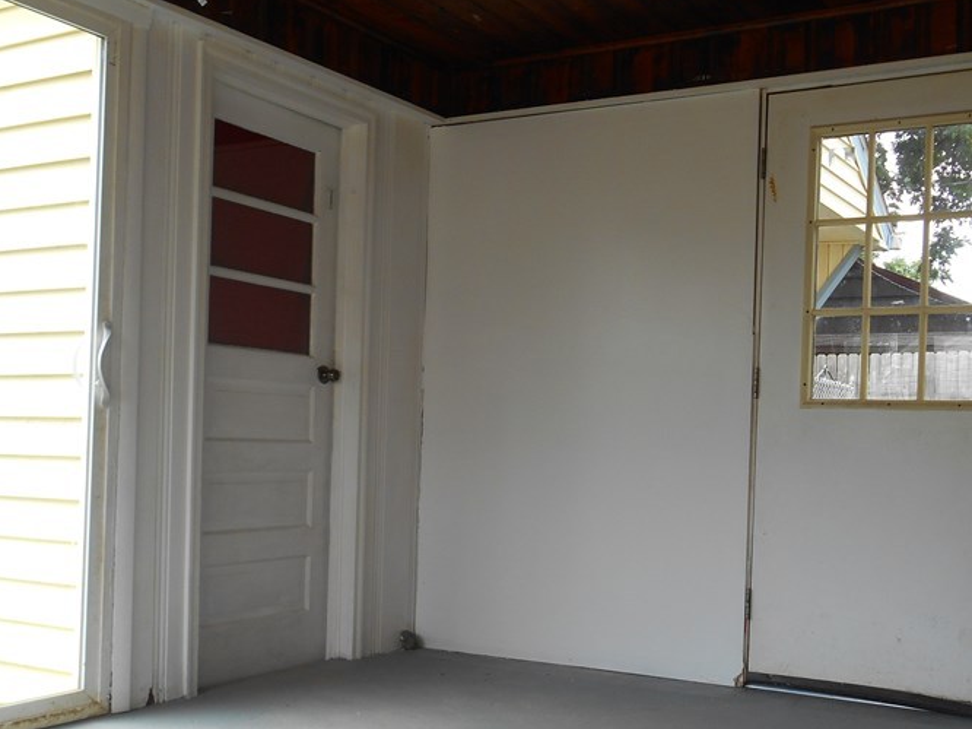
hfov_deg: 46.7
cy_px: 451
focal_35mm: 40
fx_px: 1123
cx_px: 555
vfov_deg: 35.8
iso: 80
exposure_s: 1/40
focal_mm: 4.7
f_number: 3.4
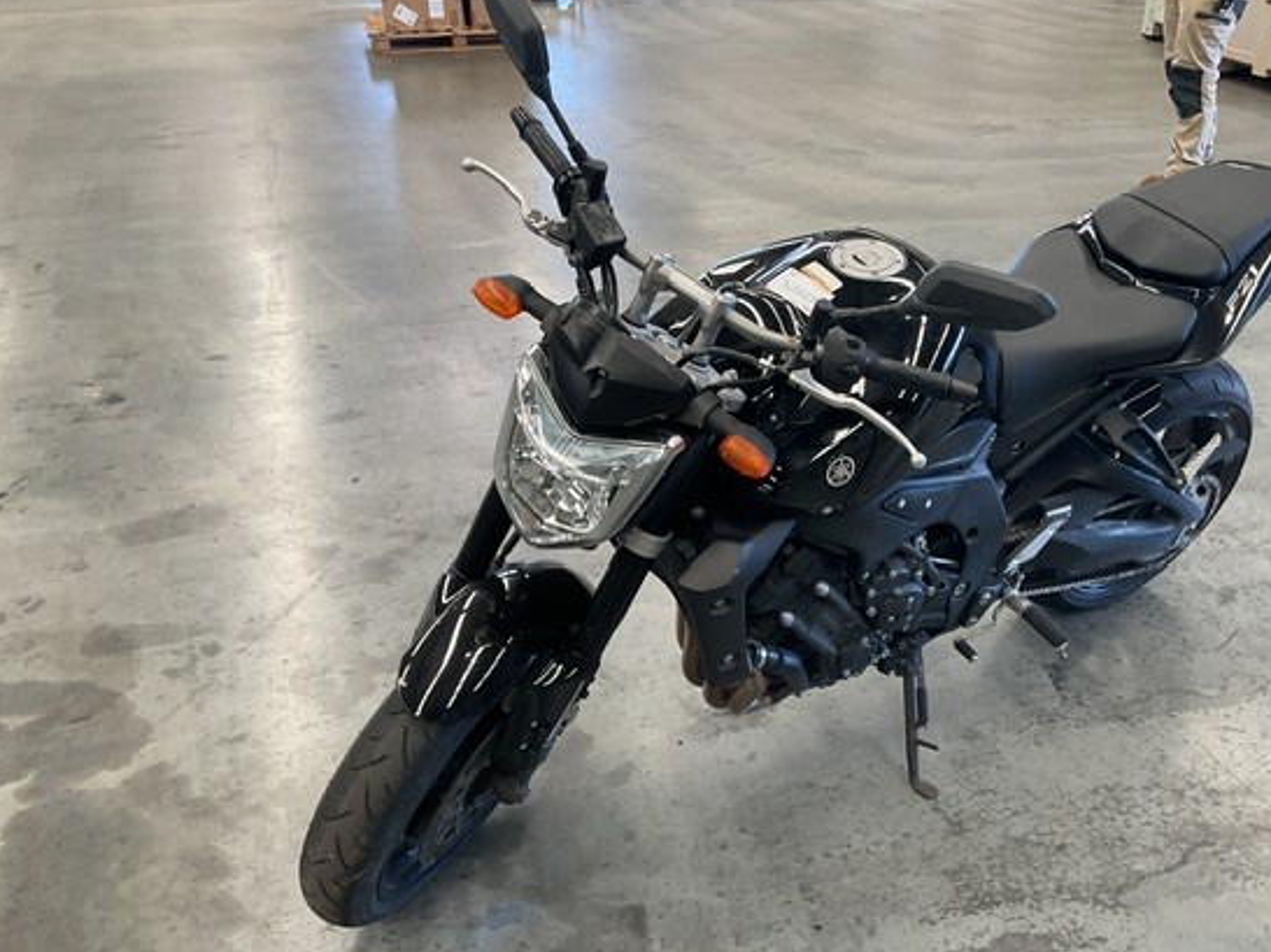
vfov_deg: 41.8
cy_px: 473
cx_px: 736
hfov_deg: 53.7
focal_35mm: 34
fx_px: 1248
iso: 64
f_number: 1.8
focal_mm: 3
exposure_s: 1/100
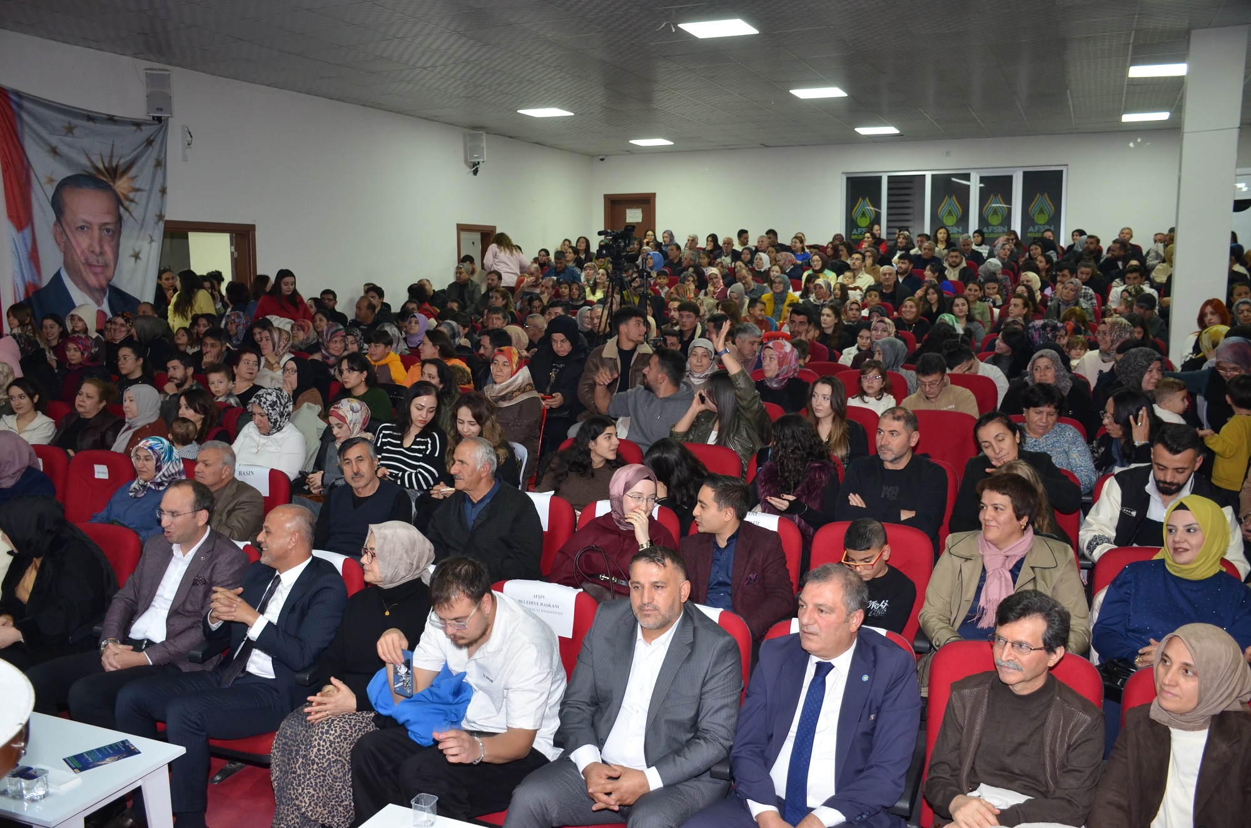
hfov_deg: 62.0
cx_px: 626
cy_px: 414
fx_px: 1040
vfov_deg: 43.4
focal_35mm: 30
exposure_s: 1/60
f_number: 4
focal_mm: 20
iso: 800
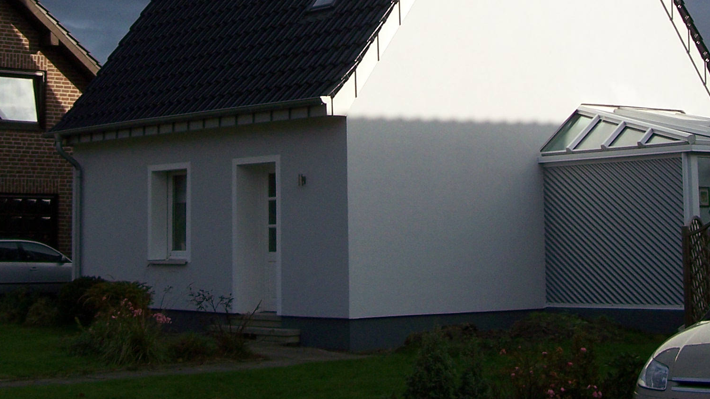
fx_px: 1468
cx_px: 356
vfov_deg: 15.1
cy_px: -26
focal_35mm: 78
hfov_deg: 27.2
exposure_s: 1/1000
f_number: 4
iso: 80
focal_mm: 6.3
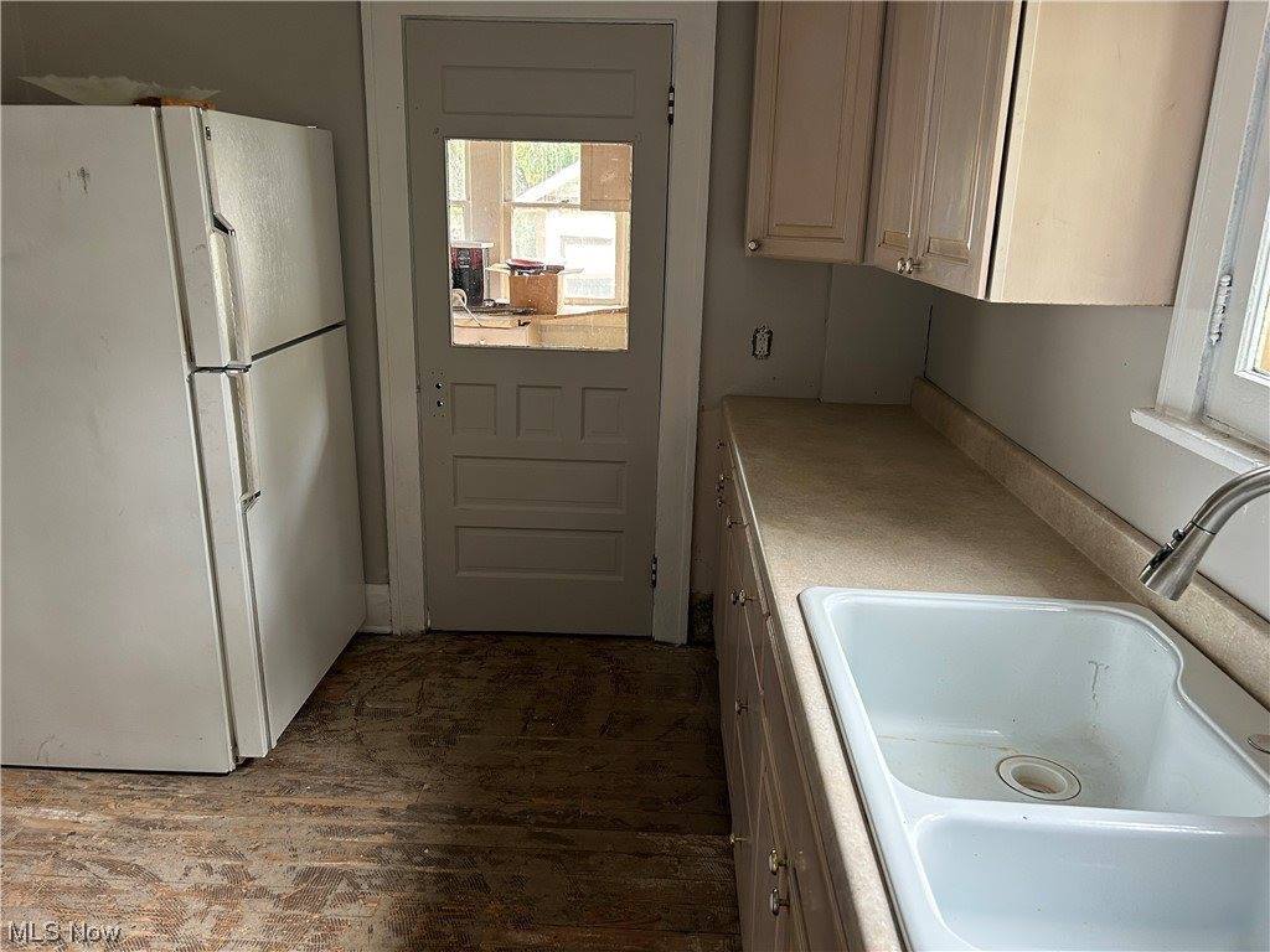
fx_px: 954
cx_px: 635
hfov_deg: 67.3
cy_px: 476
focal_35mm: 26
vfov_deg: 53.1
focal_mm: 5.7
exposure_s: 1/69
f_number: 1.5
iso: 125
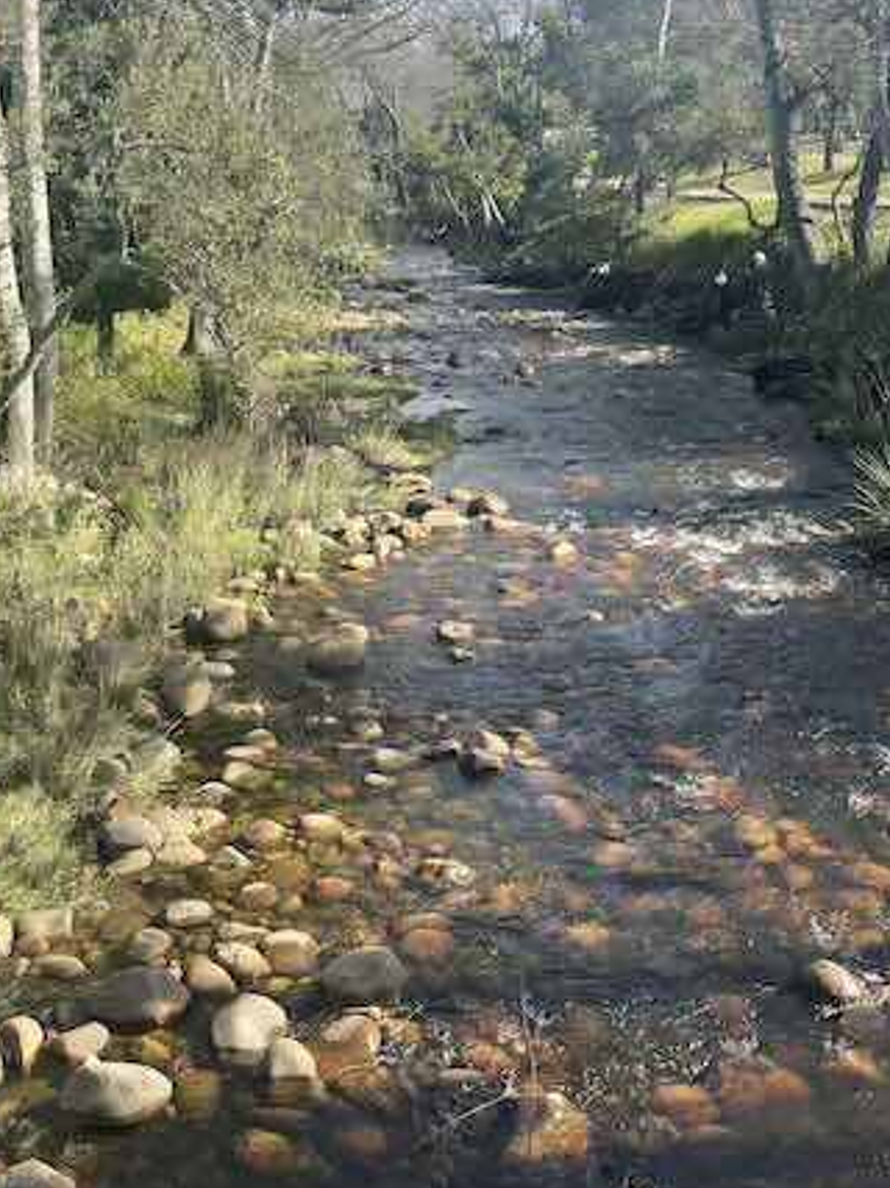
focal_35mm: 46
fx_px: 1578
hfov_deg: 31.5
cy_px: 314
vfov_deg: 40.2
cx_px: 485
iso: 32
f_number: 1.6
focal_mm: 5.1
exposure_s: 1/1642
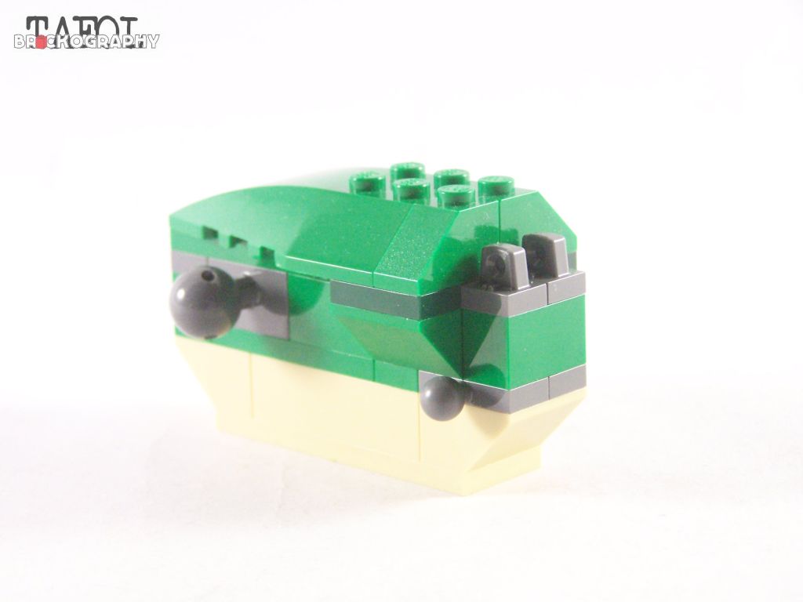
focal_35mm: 105
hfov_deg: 18.7
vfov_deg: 14.1
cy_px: 301
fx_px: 2436
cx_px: 402
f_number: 3.2
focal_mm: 17.5
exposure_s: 1/60
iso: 400
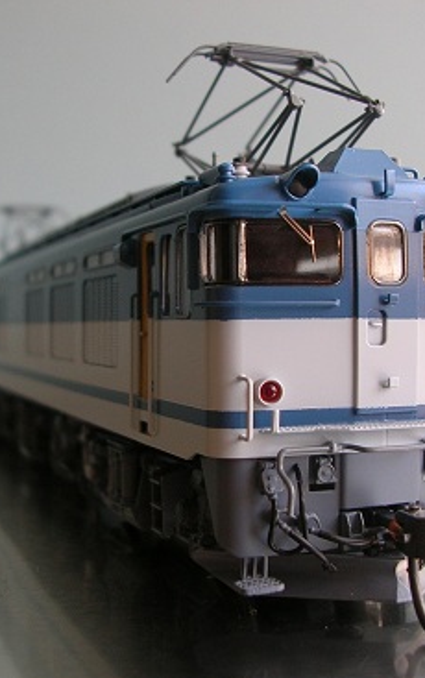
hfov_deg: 25.9
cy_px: 339
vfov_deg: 40.3
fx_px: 925
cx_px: 215
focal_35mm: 50
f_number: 2.8
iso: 50
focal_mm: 5.8
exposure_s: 1/46
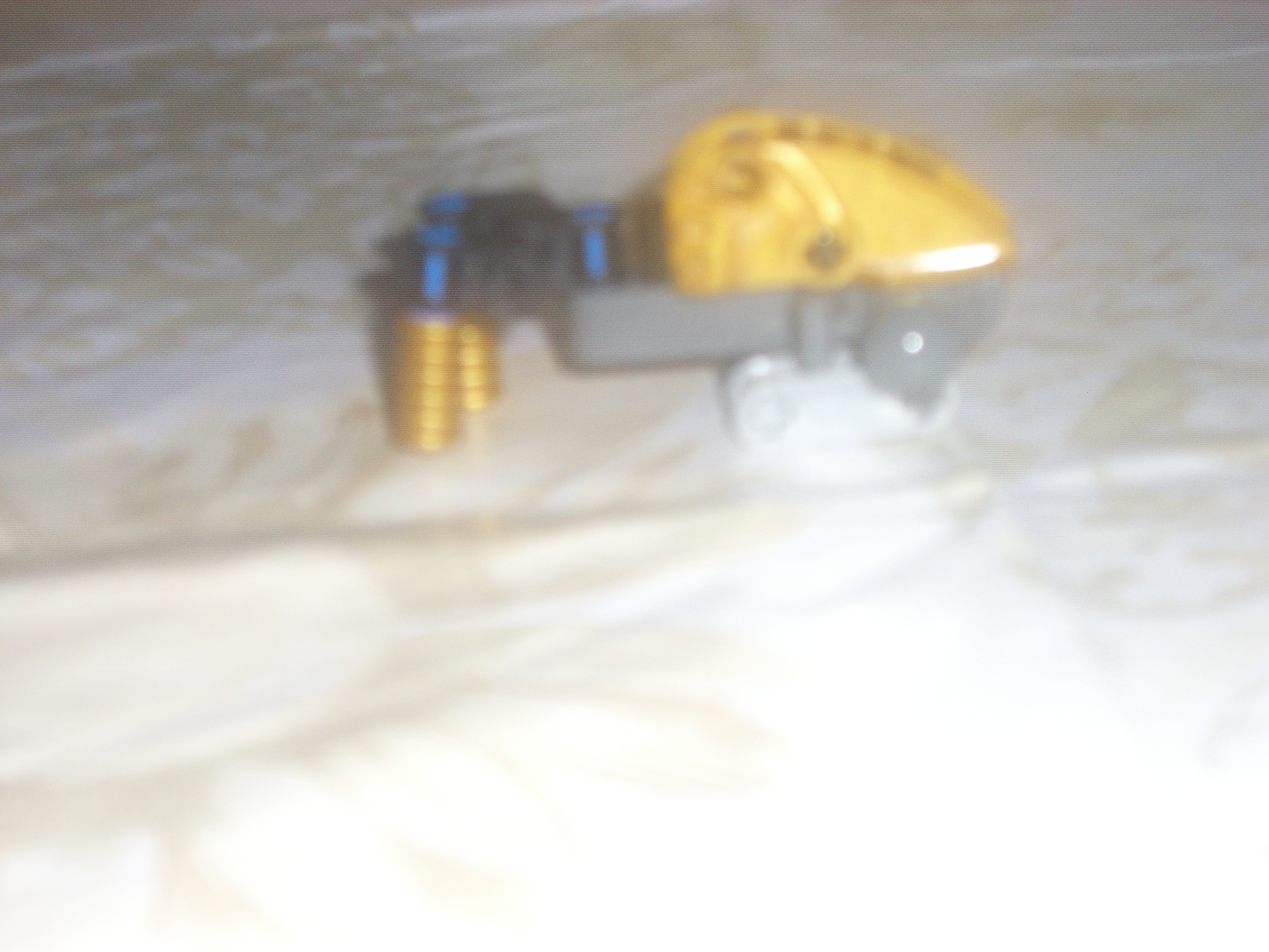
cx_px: 634
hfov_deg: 24.7
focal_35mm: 79
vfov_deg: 18.7
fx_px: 2896
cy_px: 476
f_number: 4.1
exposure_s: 1/60
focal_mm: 12.8
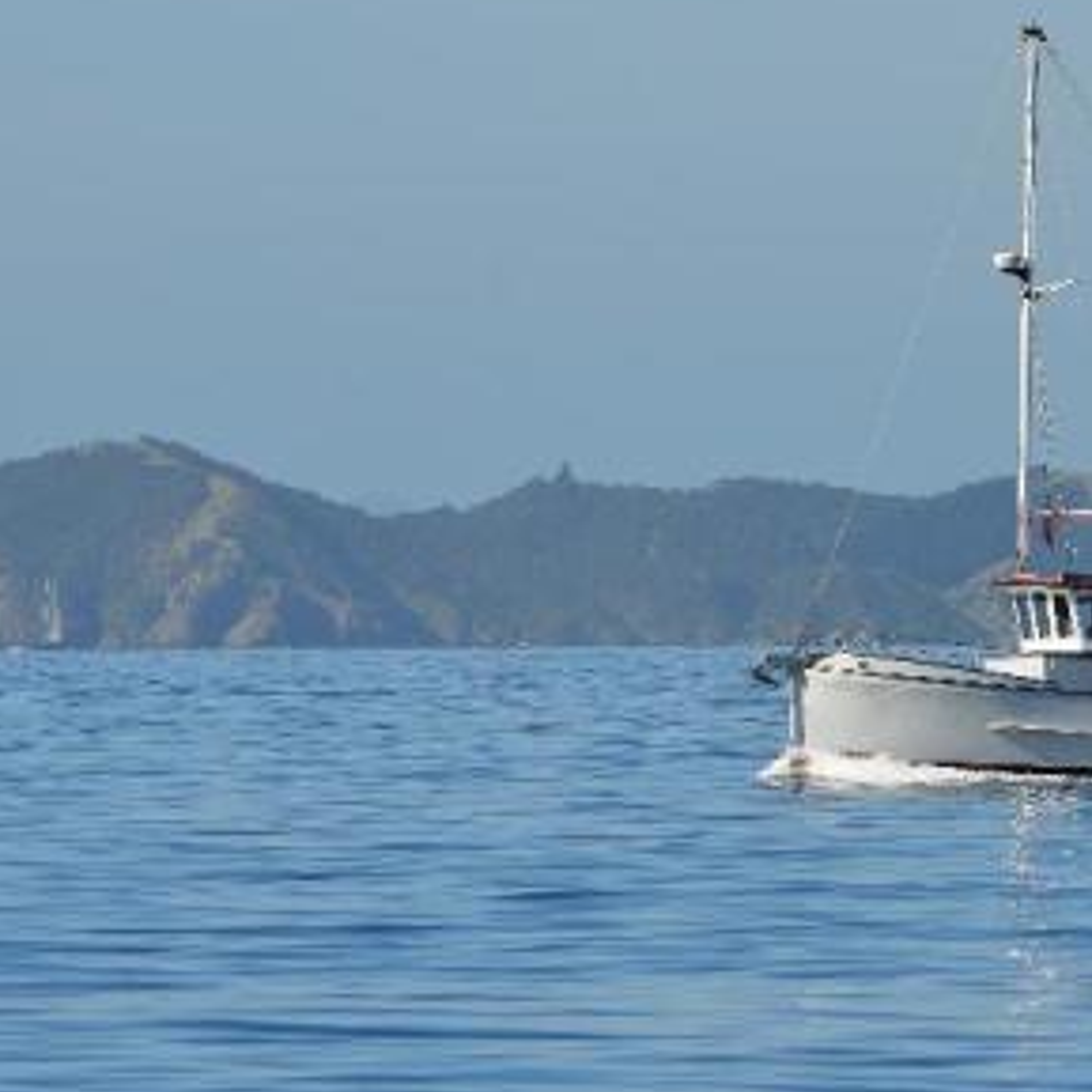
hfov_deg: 3.7
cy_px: 408
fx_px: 16774
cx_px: 1077
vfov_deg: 3.7
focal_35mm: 470
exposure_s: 1/500
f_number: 11
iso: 250
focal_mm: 200
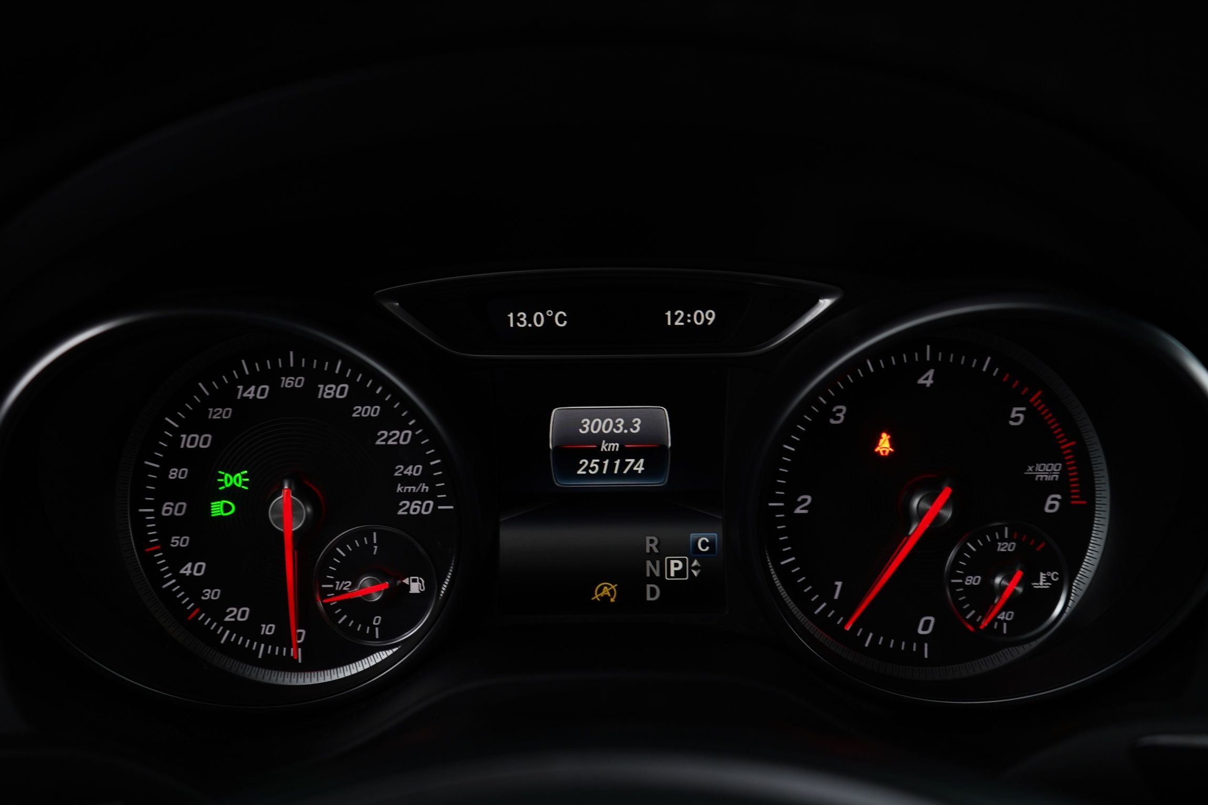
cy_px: 434
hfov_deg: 53.1
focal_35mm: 36
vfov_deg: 36.9
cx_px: 607
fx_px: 1208
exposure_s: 1/10
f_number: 5
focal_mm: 33
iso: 800
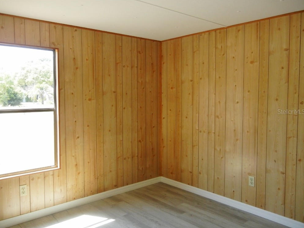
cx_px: 149
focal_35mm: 31
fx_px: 272
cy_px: 111
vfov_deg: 45.4
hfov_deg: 58.4
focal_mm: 5.4
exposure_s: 1/110
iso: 160
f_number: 3.5
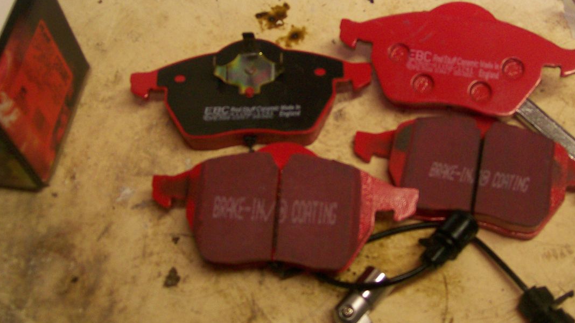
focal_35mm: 47
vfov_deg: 25.4
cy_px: 118
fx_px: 717
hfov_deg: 43.5
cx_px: 340
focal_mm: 6
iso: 140
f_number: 2.7
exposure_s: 1/64
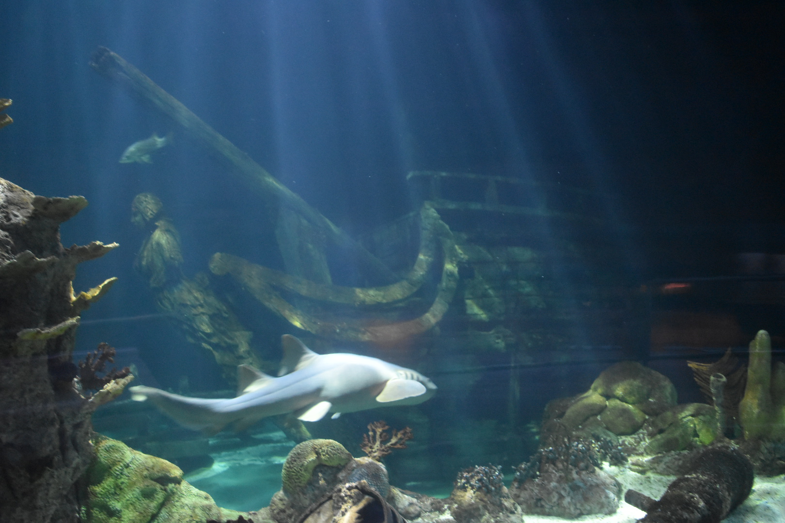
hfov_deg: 55.1
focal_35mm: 34
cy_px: 262
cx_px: 392
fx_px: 752
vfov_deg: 38.4
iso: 3200
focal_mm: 23
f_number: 3.8
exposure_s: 1/13
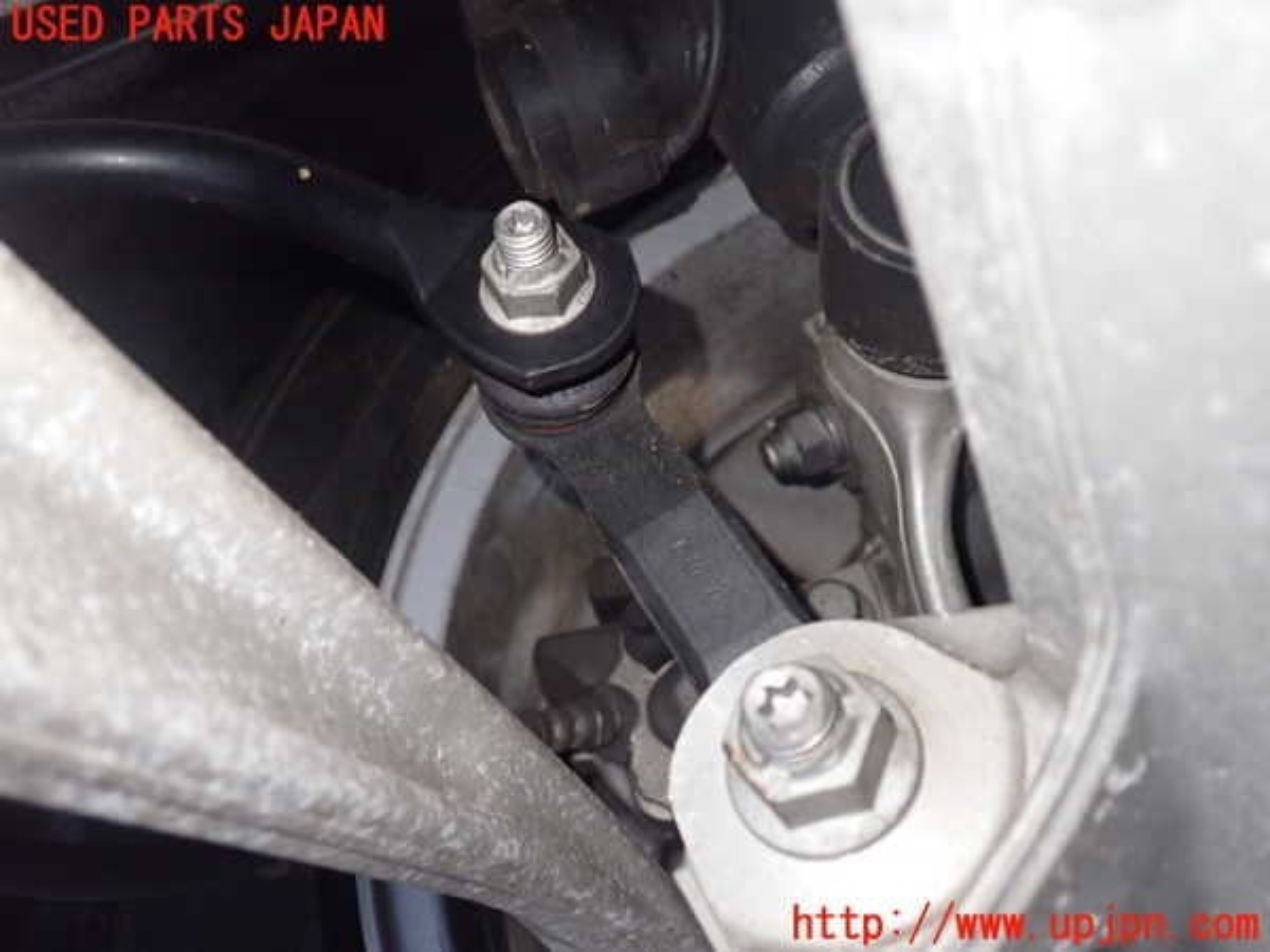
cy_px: 476
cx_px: 635
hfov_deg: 60.0
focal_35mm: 30
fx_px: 1101
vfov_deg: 46.8
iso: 640
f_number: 2.3
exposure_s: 1/30
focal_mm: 5.4
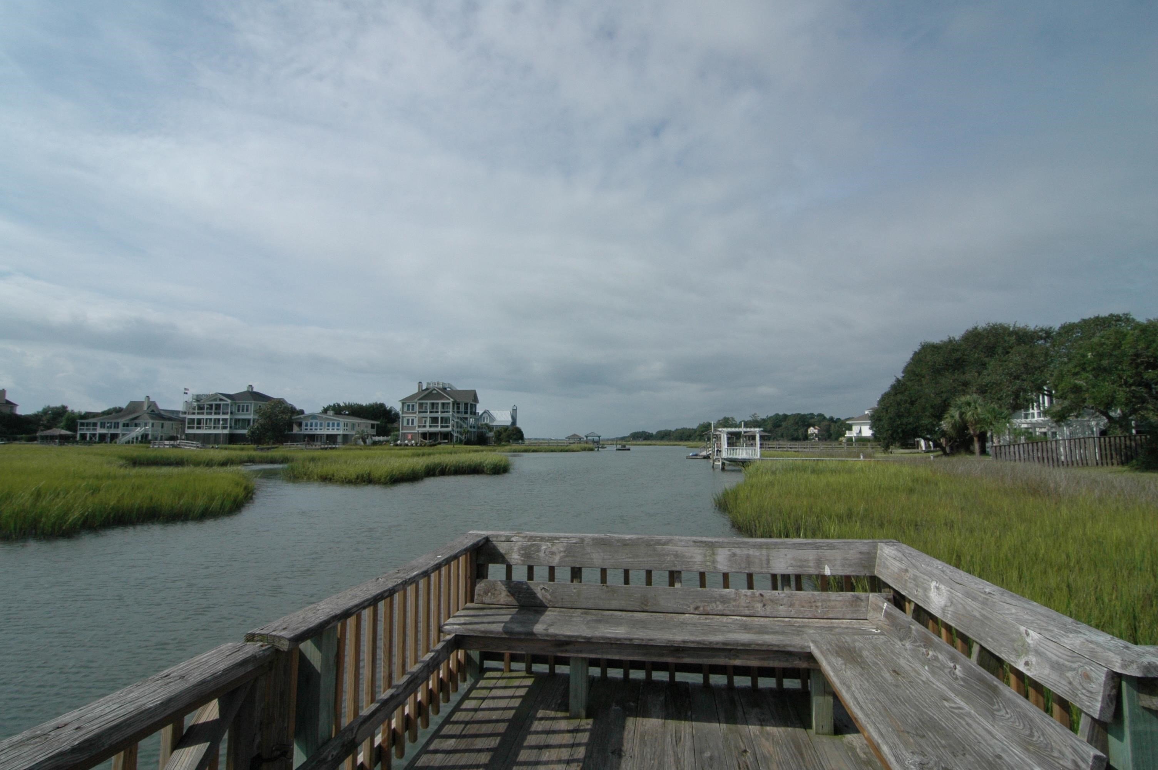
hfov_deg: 92.5
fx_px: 554
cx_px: 579
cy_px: 385
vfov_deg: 69.6
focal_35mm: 17
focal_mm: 11.5
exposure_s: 1/640
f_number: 13
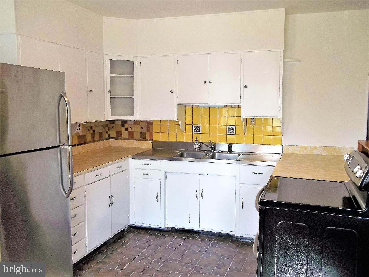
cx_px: 184
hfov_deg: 56.8
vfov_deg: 44.2
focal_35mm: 32
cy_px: 138
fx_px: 341
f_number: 2.9
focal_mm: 5.7
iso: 80
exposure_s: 1/60
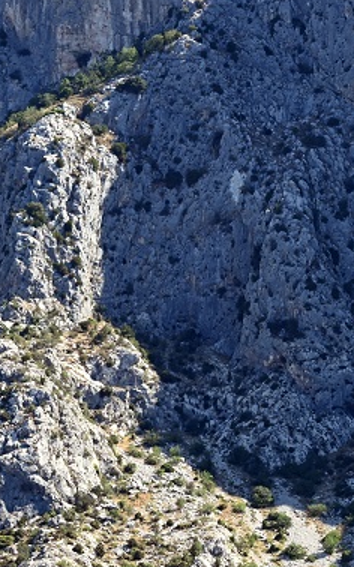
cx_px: 93
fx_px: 4665
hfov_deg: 4.3
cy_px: 208
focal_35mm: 302
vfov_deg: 7.0
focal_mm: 112
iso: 100
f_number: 4.8
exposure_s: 1/400
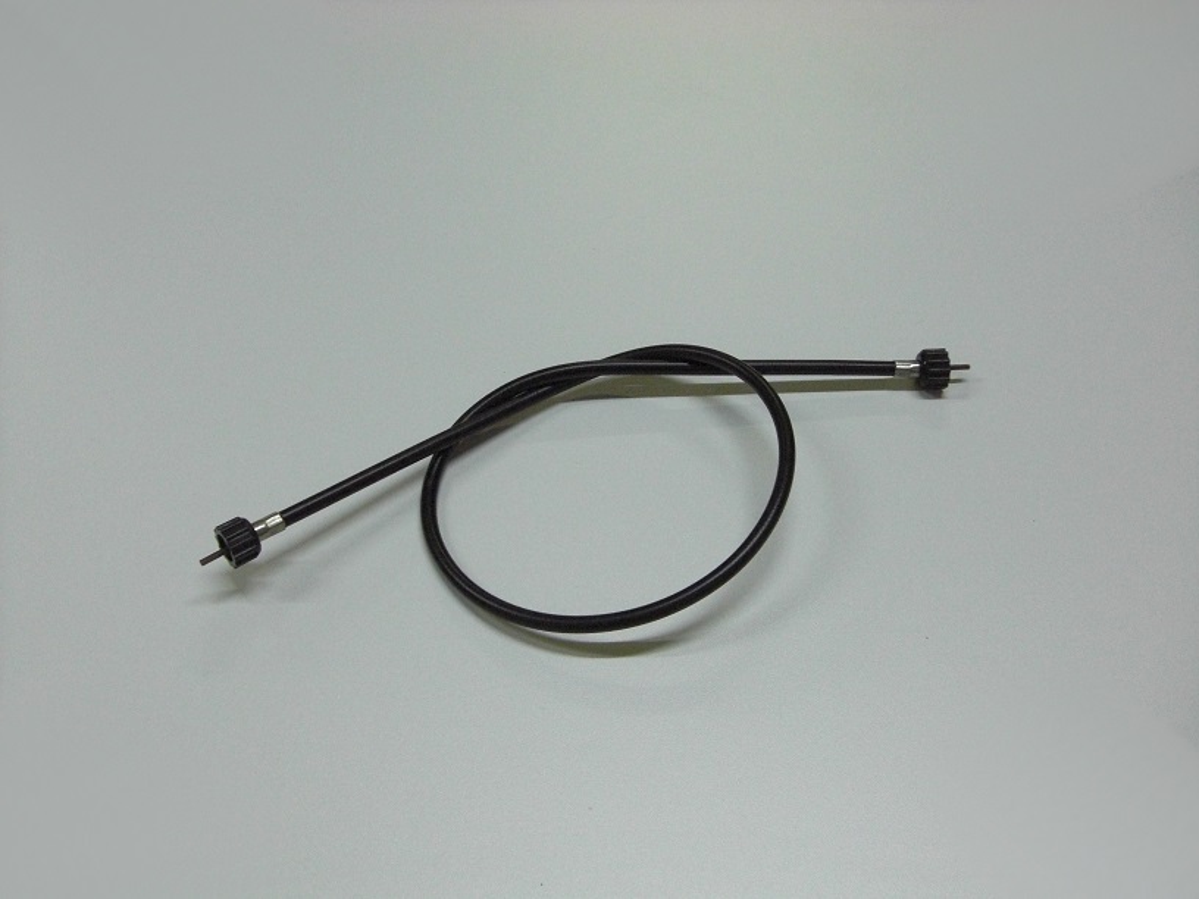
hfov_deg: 49.0
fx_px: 1316
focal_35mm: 38
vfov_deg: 37.7
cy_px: 450
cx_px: 600
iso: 400
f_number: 2.7
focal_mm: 6.2
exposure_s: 1/100
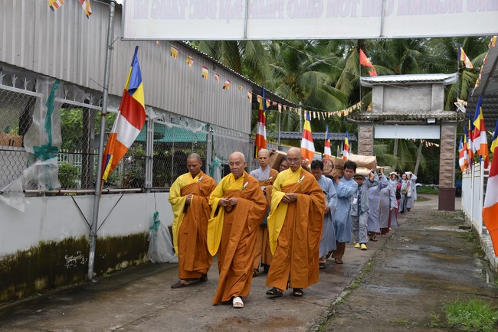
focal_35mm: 46
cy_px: 166
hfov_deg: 42.7
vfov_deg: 29.3
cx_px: 249
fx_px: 637
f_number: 7.1
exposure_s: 1/200
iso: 400
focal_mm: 46
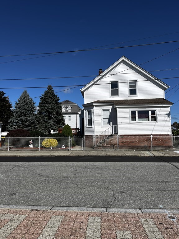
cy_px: 120
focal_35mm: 26
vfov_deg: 67.3
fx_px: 179
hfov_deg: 53.1
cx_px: 90
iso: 50
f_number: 1.6
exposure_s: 1/7353
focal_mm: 5.1
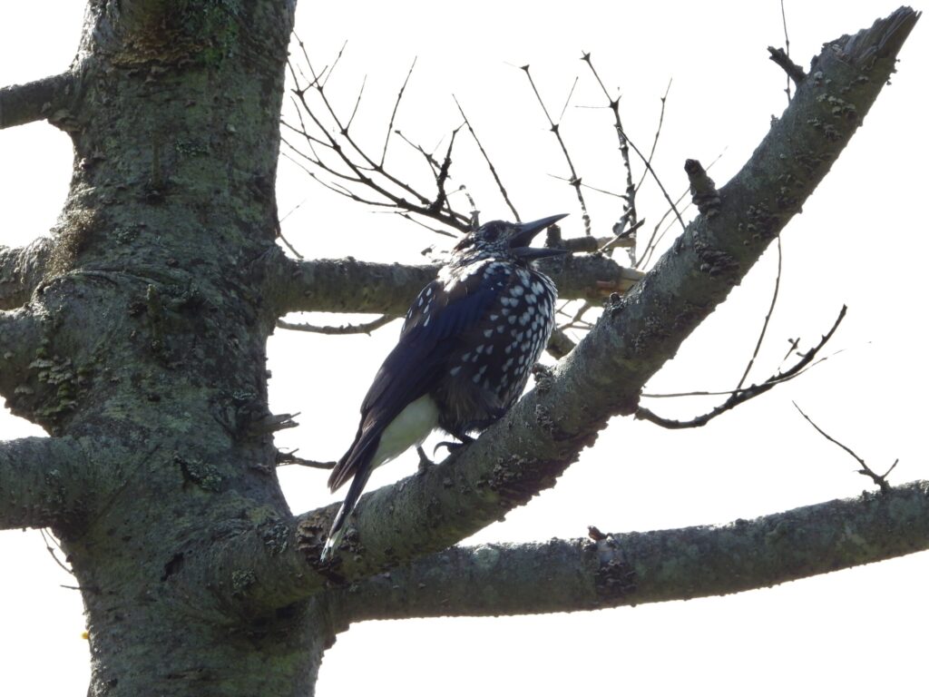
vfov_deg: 1.9
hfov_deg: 2.5
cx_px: 464
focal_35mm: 800
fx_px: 21470
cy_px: 348
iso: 400
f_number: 5.6
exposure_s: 1/500
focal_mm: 144
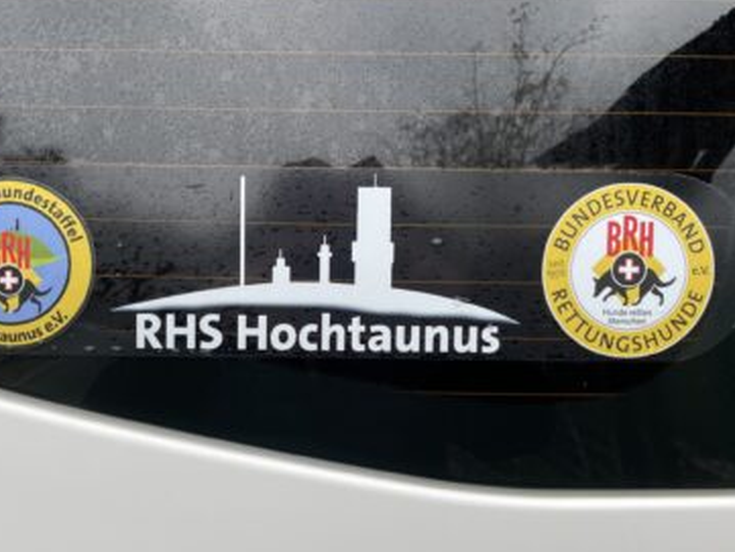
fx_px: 765
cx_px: 316
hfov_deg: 51.2
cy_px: 302
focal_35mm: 36
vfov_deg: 39.6
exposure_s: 1/331
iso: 32
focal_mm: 4.2
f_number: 1.6
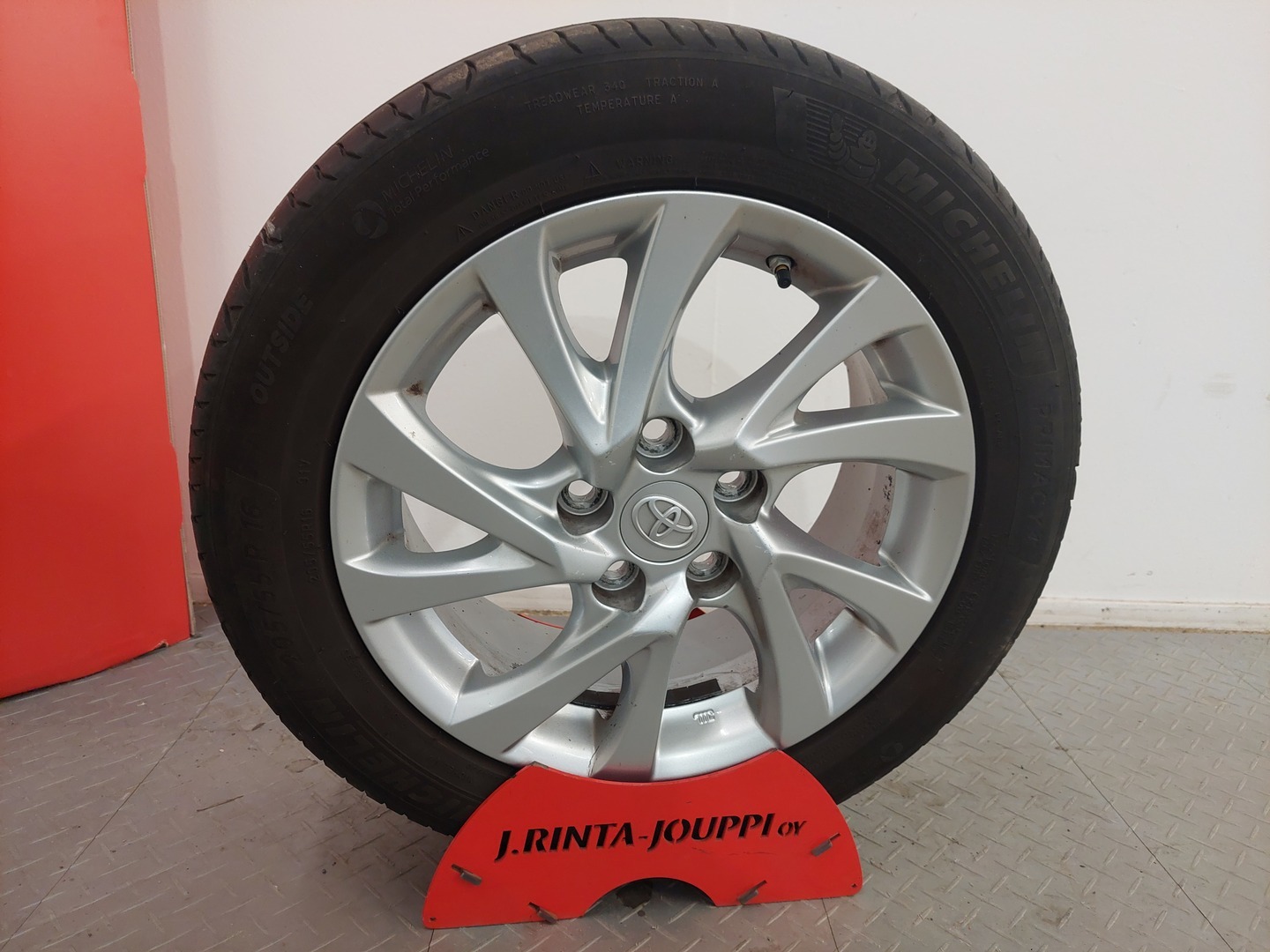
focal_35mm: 25
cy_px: 476
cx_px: 635
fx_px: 917
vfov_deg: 54.9
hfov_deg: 69.4
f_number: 1.8
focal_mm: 5.23
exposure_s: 1/50
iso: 250
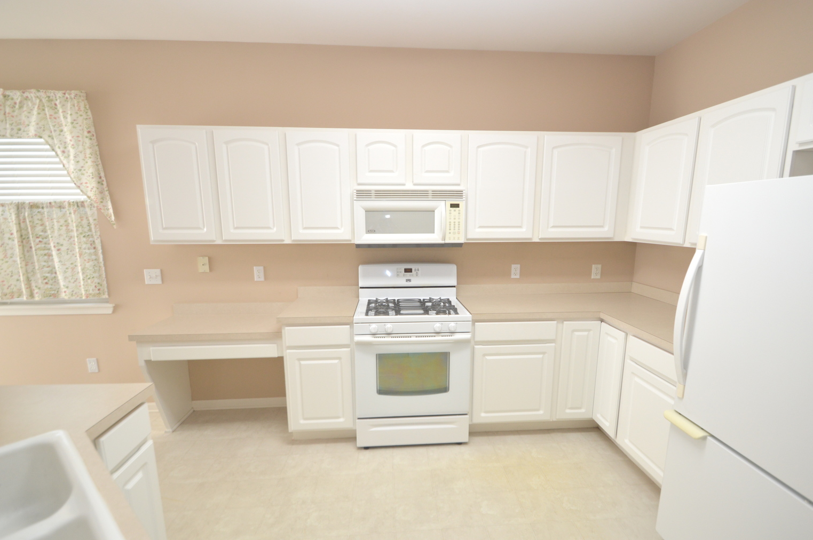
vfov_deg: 73.6
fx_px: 361
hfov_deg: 96.7
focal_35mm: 16
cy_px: 285
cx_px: 425
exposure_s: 1/80
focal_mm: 10
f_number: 4.5
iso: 400
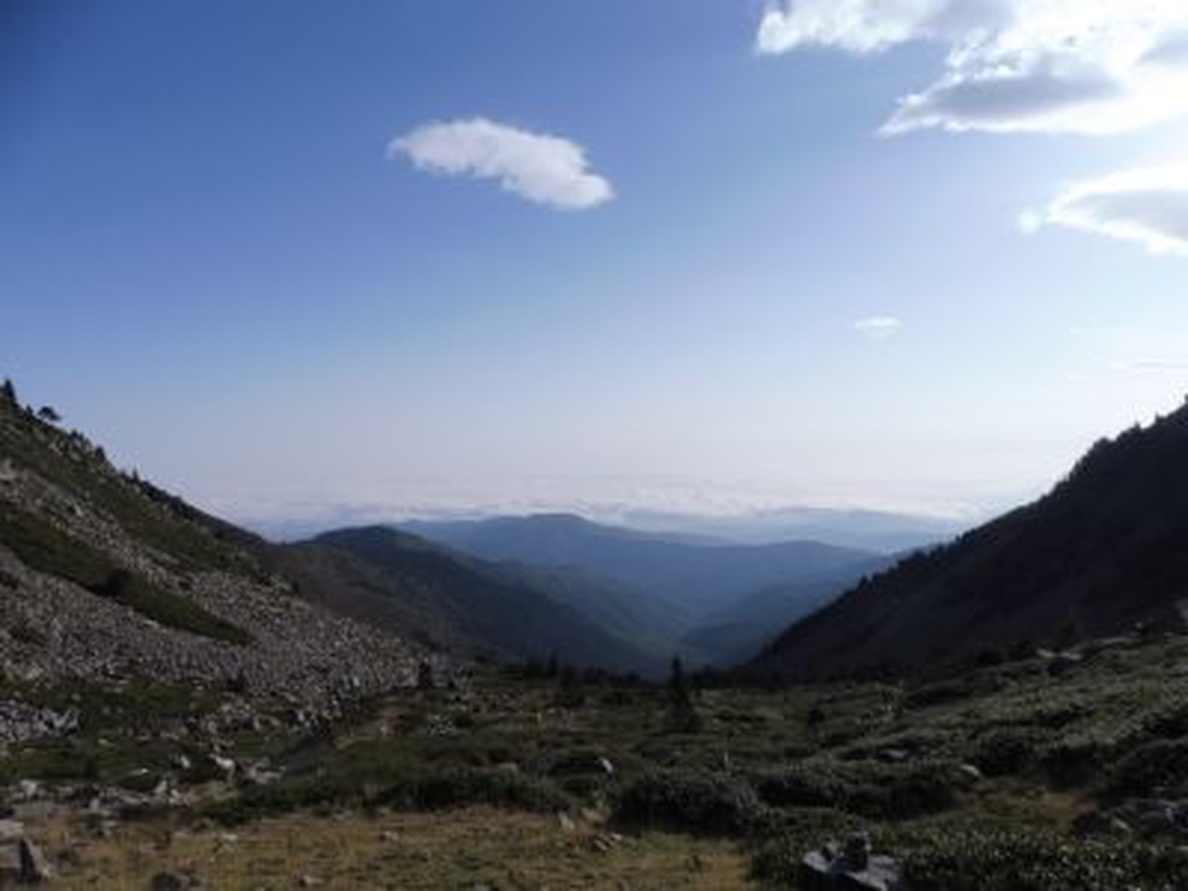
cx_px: 594
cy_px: 446
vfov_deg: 56.8
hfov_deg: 71.6
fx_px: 824
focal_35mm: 24
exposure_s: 1/2000
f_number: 4
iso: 100
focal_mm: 4.3
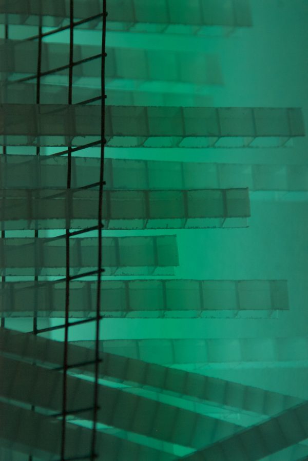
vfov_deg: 12.7
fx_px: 2077
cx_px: 154
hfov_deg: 8.5
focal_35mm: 162
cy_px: 230
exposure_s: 1/100
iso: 1600
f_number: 5.6
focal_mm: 108
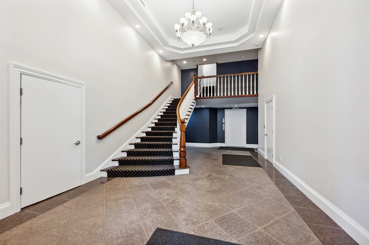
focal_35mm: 14
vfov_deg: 81.1
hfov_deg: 104.3
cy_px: 122
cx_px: 184
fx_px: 143
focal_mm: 14
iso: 100
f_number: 7.1
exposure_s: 1/3.33
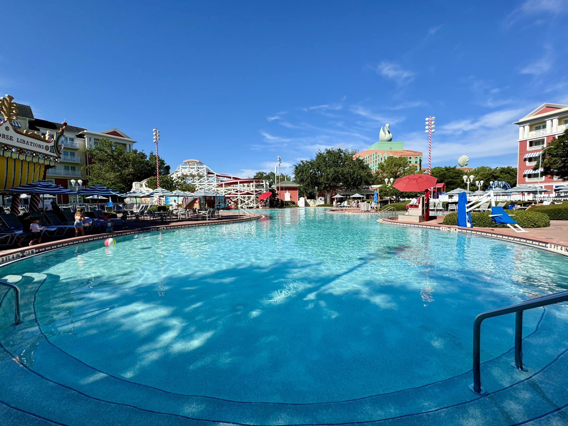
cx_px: 284
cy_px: 213
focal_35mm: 14
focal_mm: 2.22
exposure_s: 1/2415
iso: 50
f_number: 2.2
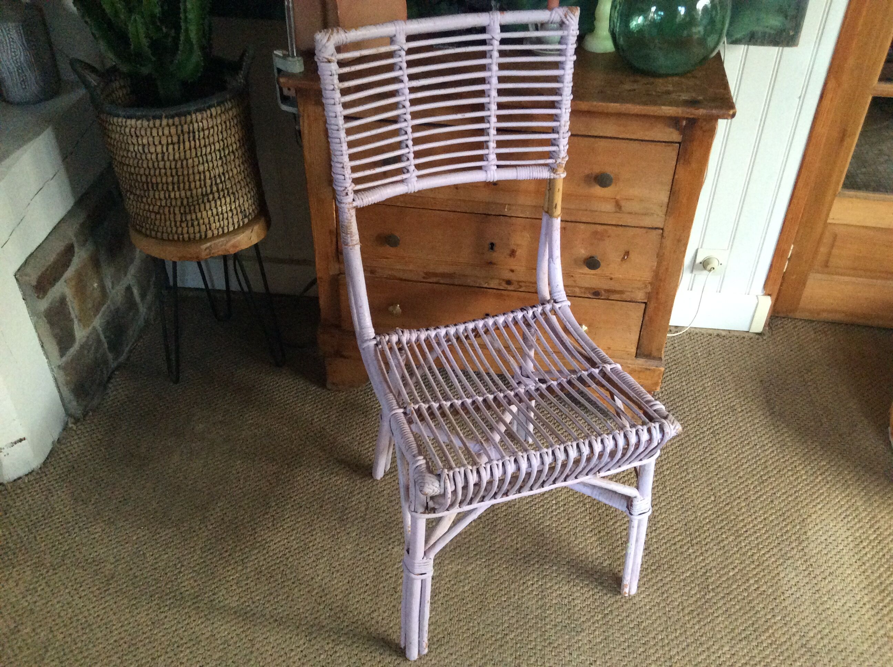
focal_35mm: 32
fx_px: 824
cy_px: 334
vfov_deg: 44.1
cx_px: 446
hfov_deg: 56.9
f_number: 2.4
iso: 250
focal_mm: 3.3
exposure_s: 1/25
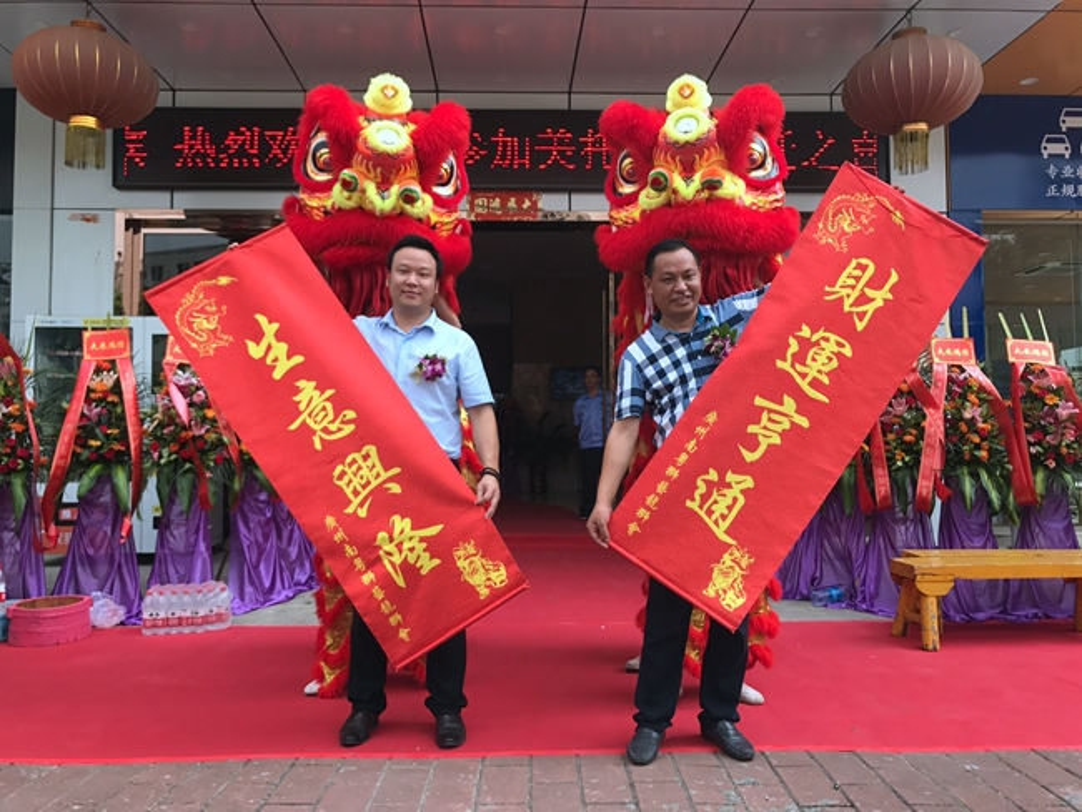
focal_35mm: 28
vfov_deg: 49.8
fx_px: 876
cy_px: 406
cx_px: 541
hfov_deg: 63.4
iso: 20
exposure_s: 1/720
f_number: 1.8
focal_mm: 3.99
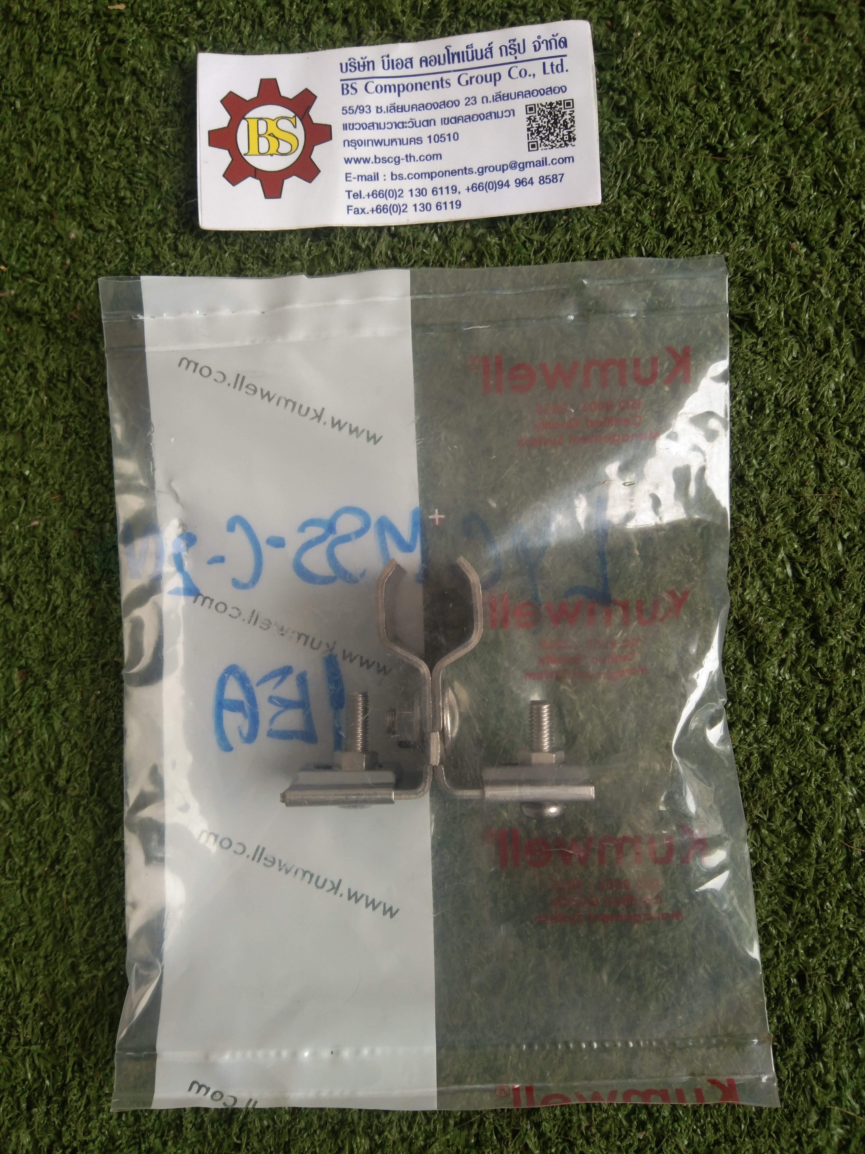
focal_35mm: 30
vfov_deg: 60.0
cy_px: 577
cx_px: 432
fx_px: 1000
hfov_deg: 46.8
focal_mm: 3.65
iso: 111
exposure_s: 1/100
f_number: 2.2
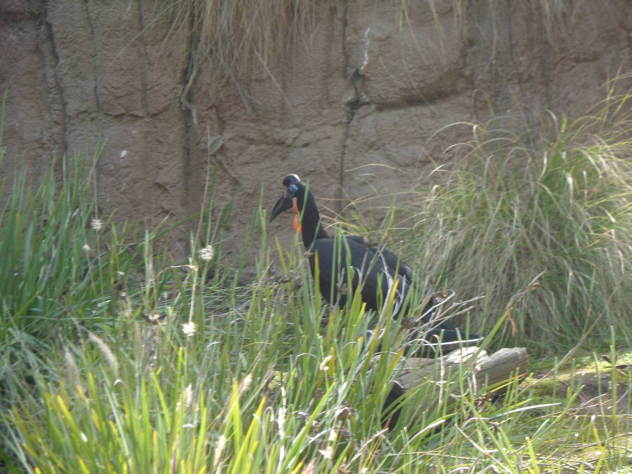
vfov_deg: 7.4
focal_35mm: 201
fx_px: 3670
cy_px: 237
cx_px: 316
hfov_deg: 9.8
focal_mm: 36.2
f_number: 5.6
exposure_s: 1/60
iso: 80
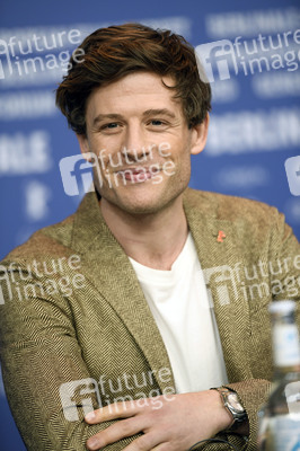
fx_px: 2379
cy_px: 226
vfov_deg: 10.8
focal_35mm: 190
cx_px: 150
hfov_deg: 7.2
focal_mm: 190
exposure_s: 1/320
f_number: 3.2
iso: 1250
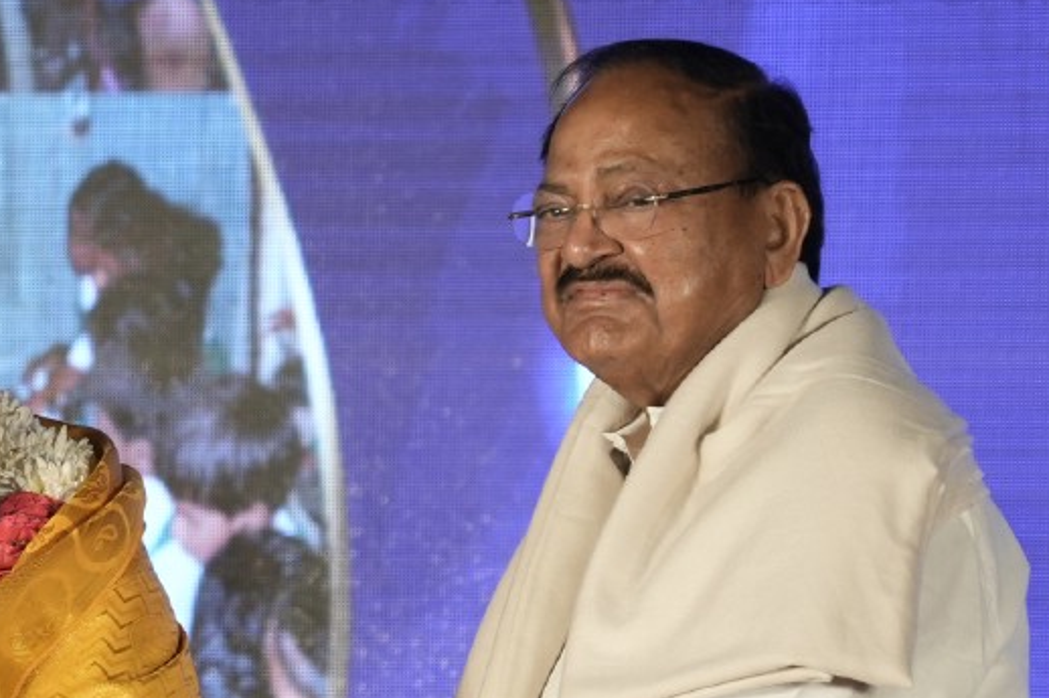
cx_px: -129
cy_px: 671
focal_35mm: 381
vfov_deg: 3.6
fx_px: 11098
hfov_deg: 5.4
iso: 800
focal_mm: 94
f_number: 4
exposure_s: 1/250
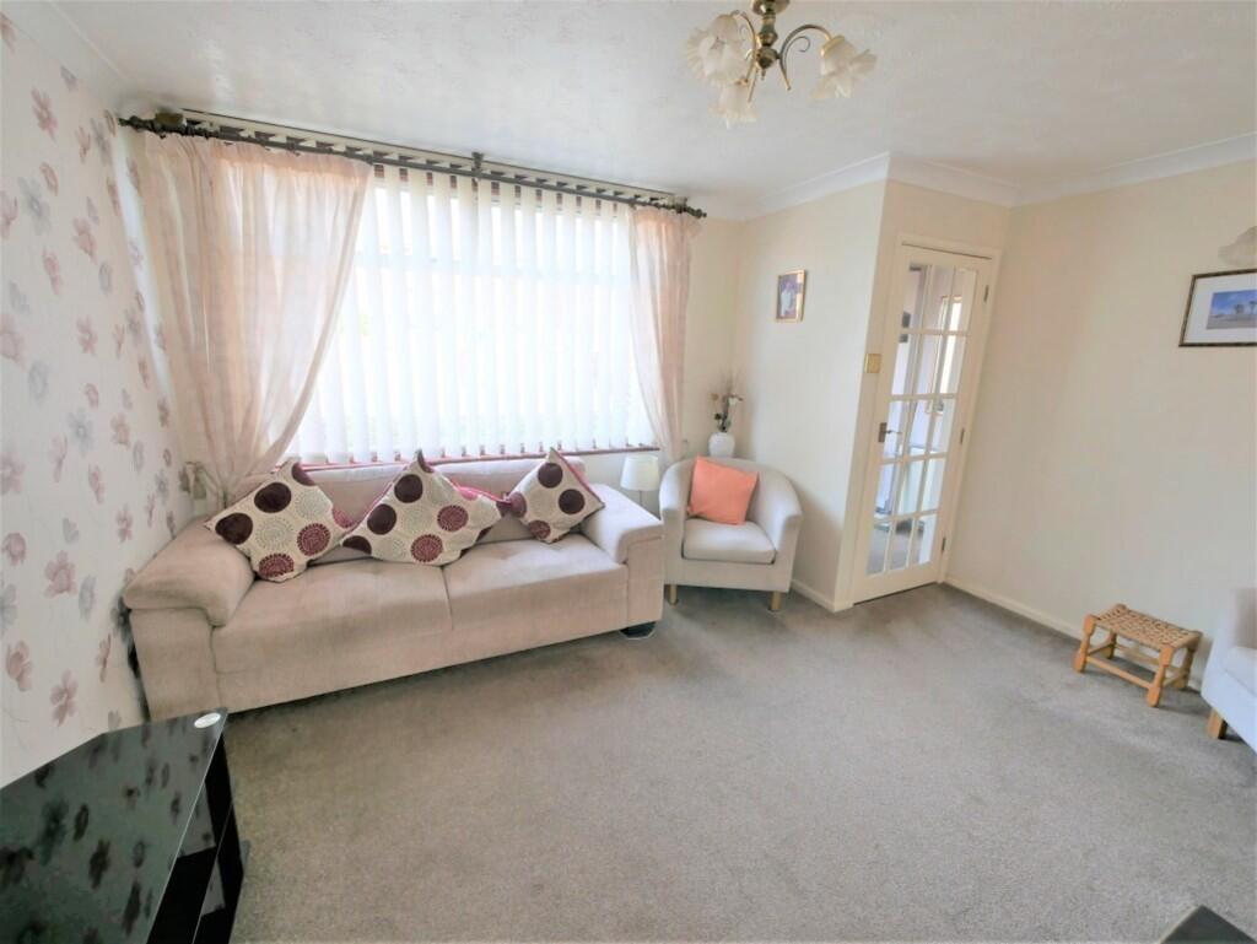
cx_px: 628
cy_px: 472
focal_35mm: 14
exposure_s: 1/80
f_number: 4
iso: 200
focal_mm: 7
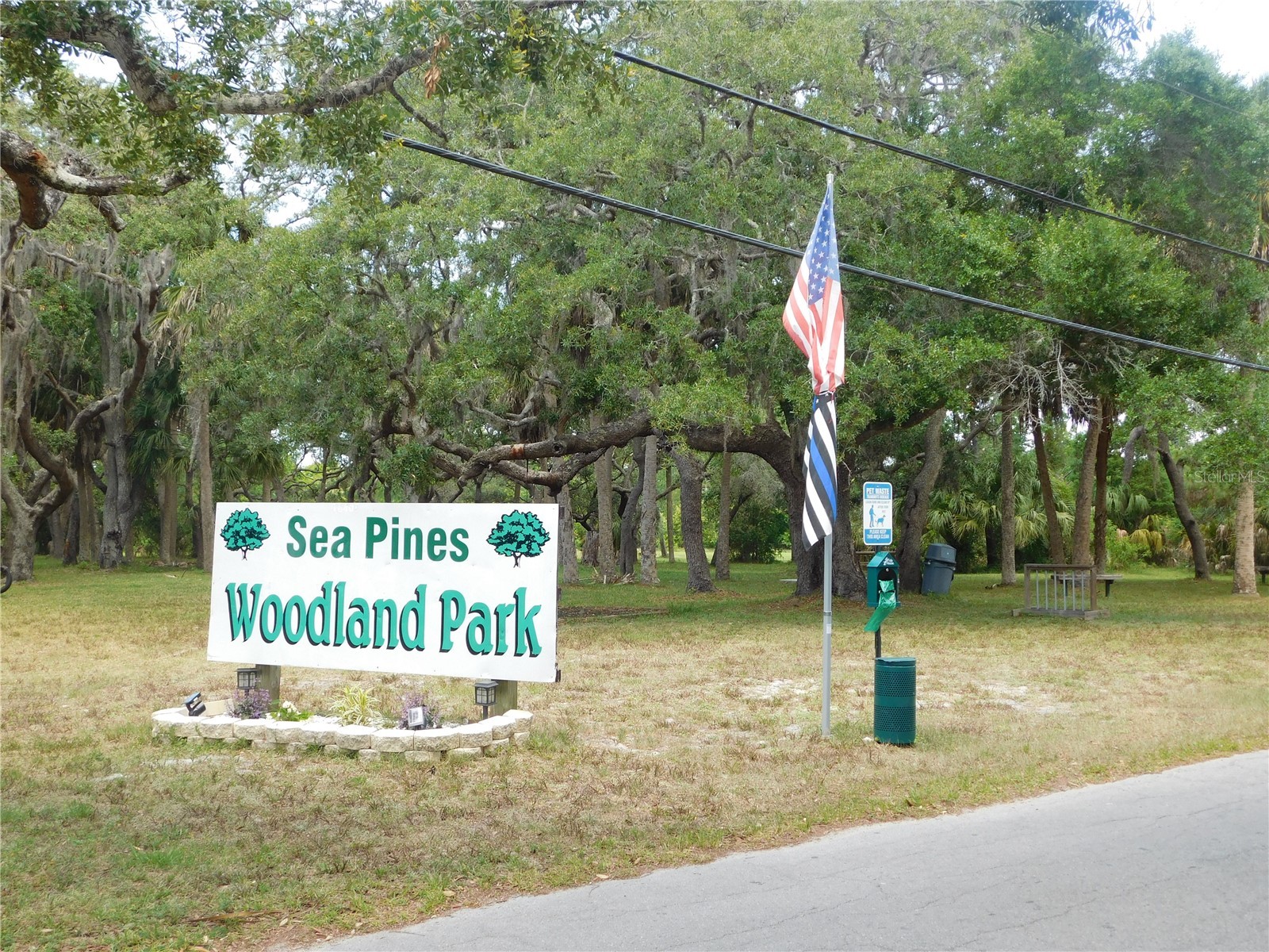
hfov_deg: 46.8
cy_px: 476
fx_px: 1466
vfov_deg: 36.0
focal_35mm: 40
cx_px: 634
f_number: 3.6
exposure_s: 1/200
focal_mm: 7.1
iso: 125
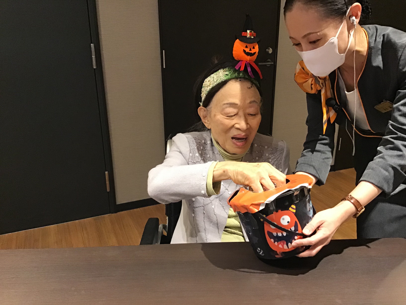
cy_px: 152
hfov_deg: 58.4
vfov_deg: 45.4
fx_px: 364
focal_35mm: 31
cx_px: 203
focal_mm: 3.3
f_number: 2.4
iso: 250
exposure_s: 1/30
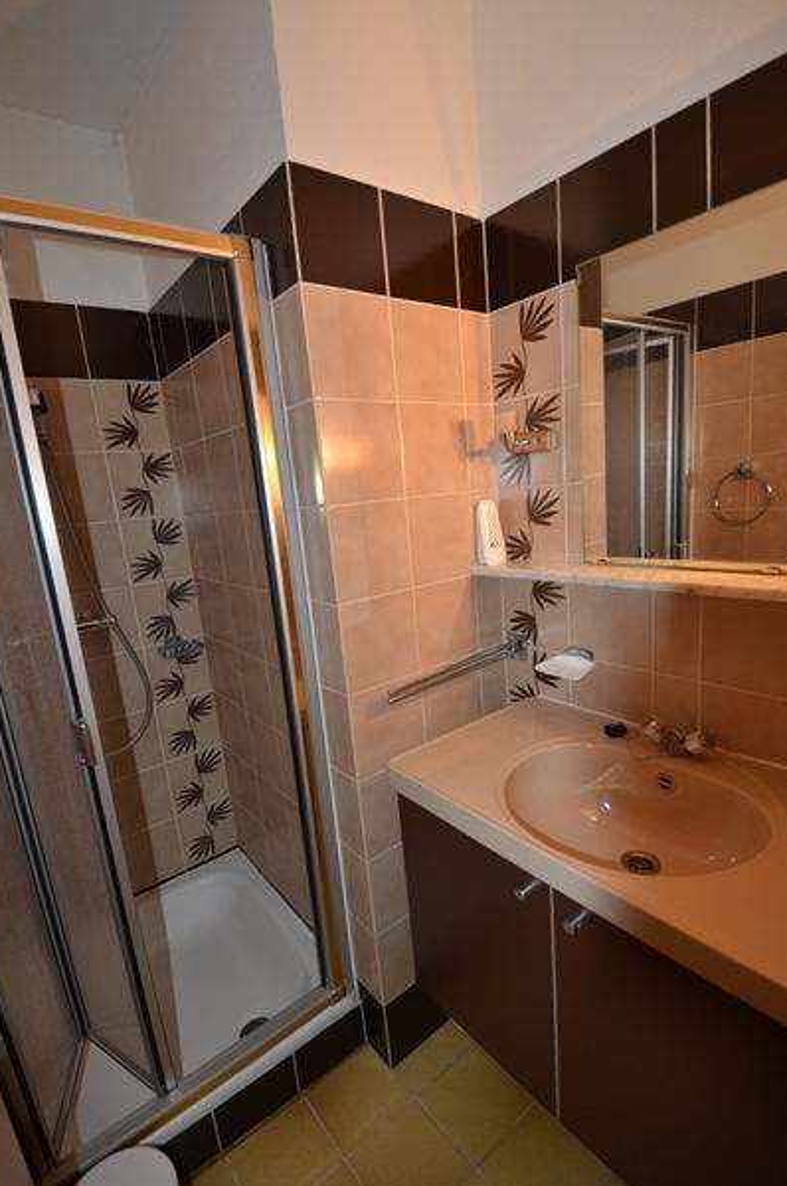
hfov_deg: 73.6
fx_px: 526
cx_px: 397
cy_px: 597
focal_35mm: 16
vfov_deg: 96.8
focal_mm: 10
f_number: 3.5
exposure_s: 1/60
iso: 800
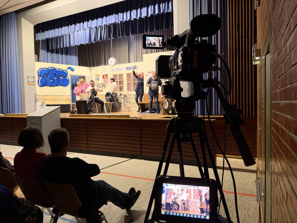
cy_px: 112
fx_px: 206
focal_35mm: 24
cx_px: 148
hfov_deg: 71.6
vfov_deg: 56.8
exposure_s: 1/50
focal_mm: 6.76
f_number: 1.78
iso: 400
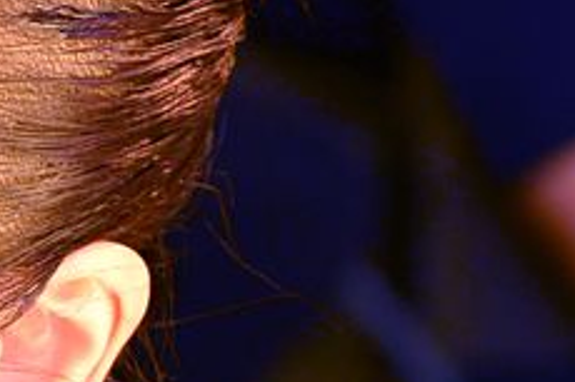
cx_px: -415
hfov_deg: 5.6
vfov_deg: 3.8
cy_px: 382
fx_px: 5810
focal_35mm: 364
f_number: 4
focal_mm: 62
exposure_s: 1/20
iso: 800
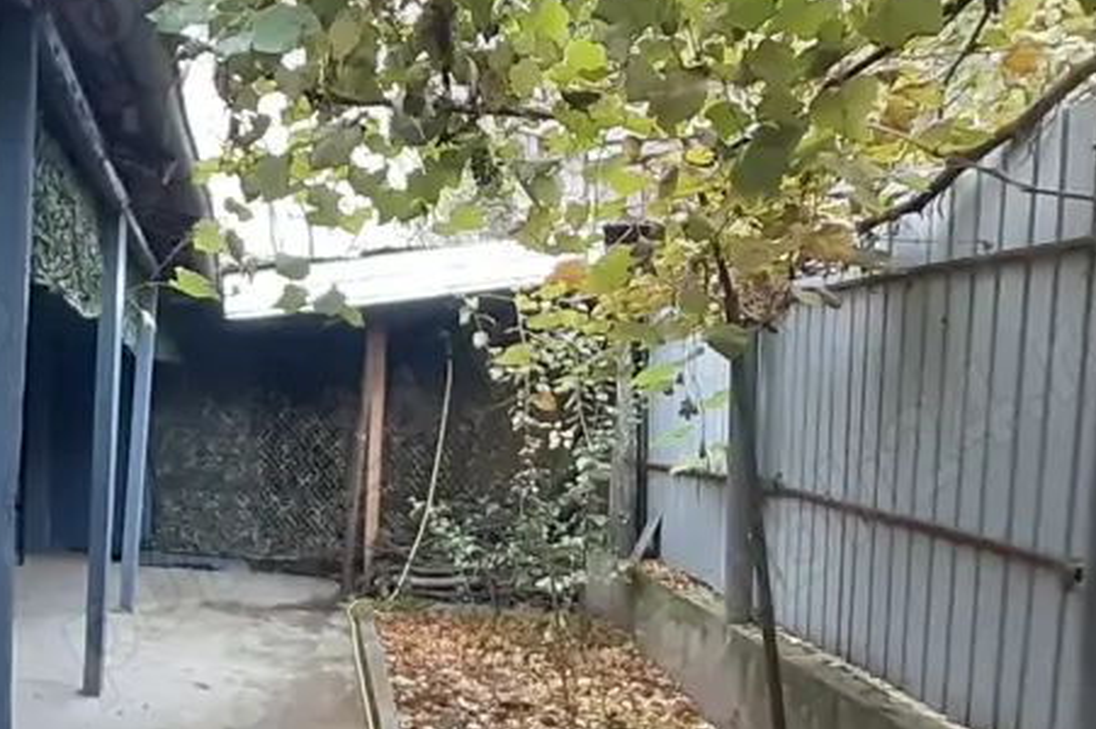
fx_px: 913
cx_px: 34
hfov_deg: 51.5
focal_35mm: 30
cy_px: 525
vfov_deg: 42.5
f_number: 2.2
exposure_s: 1/50
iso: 100
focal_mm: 1.13
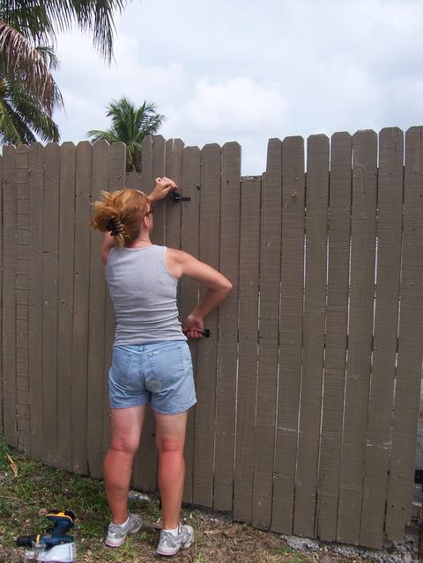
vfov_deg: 51.4
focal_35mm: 36
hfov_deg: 39.7
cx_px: 212
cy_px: 282
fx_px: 587
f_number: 4.8
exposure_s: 1/500
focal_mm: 6
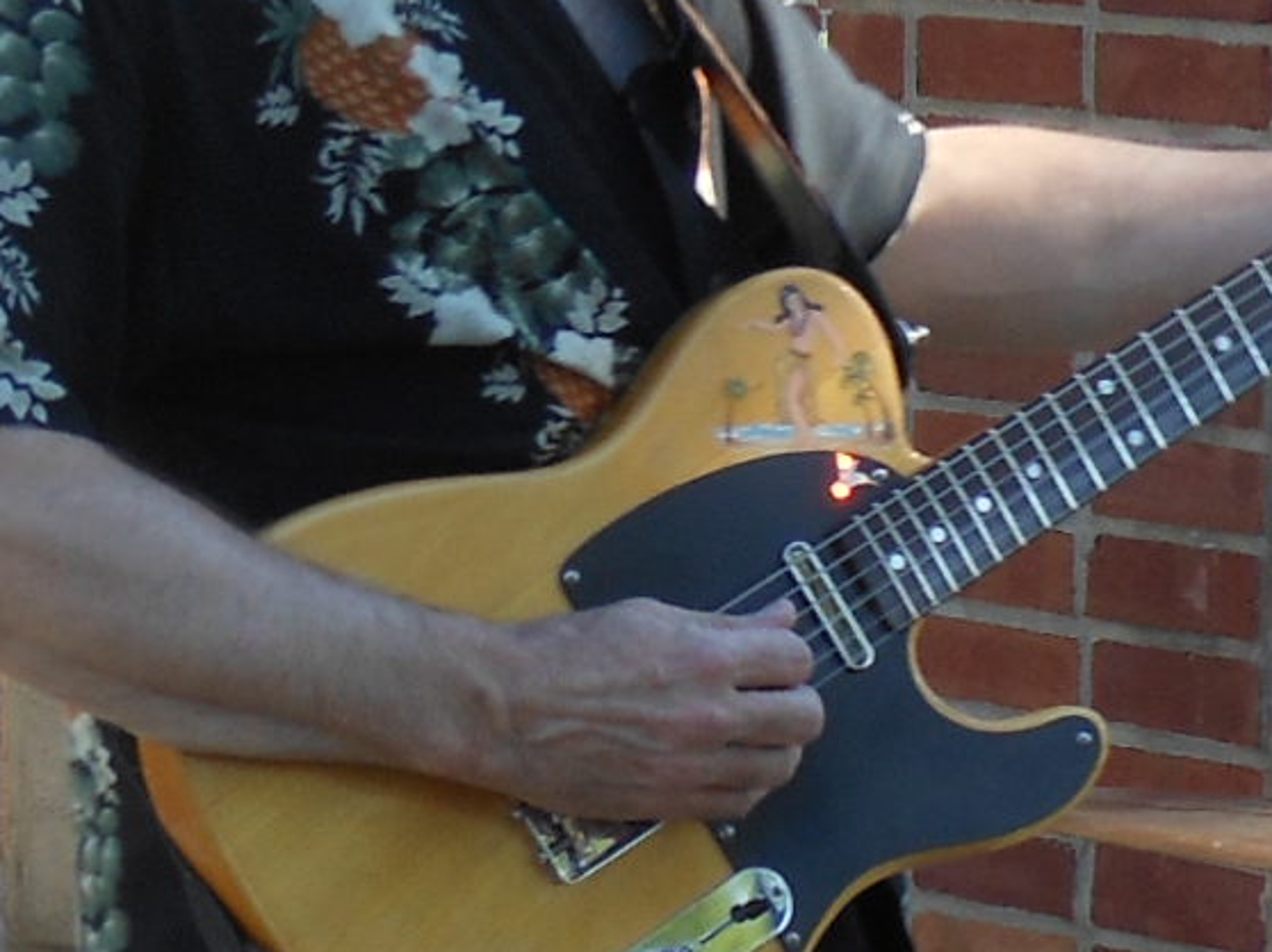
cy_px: 713
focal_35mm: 265
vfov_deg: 5.6
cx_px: 2243
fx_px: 9734
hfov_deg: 7.3
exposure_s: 1/80
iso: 80
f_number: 4.1
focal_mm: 10.2
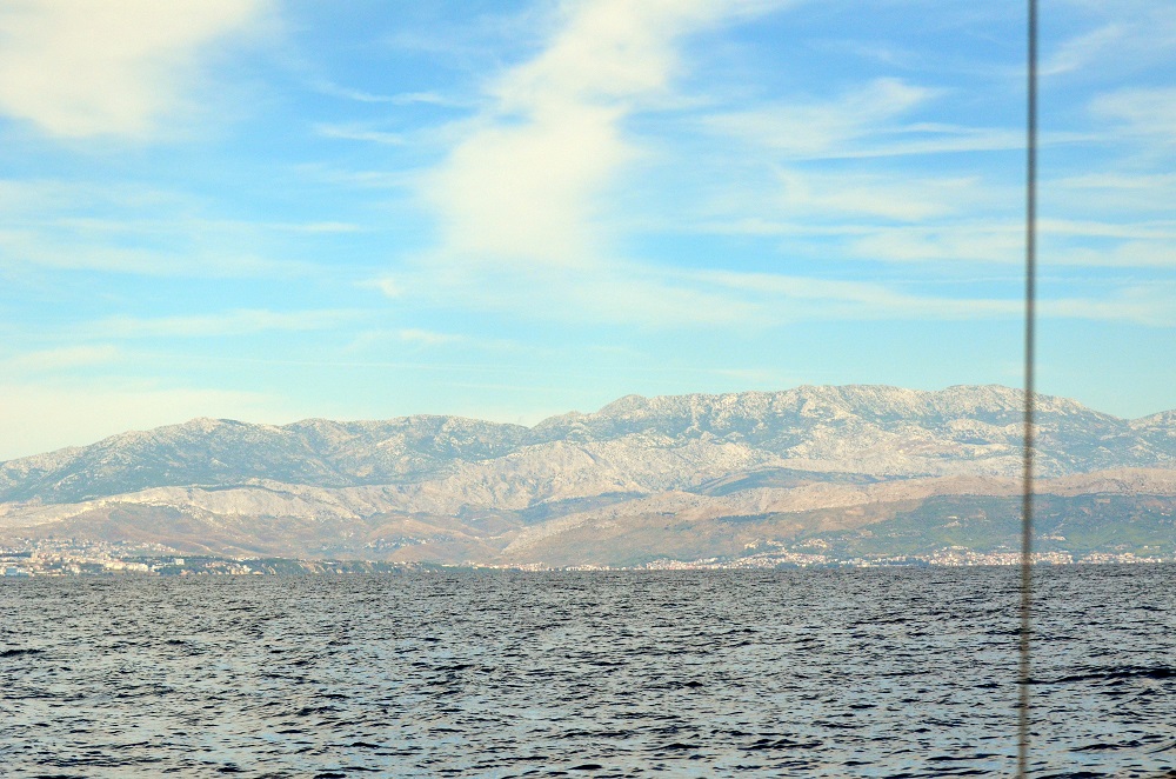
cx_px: 588
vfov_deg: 13.0
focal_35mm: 105
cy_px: 390
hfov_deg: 19.5
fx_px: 3422
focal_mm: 70
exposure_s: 1/8000
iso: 1000
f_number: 5.6
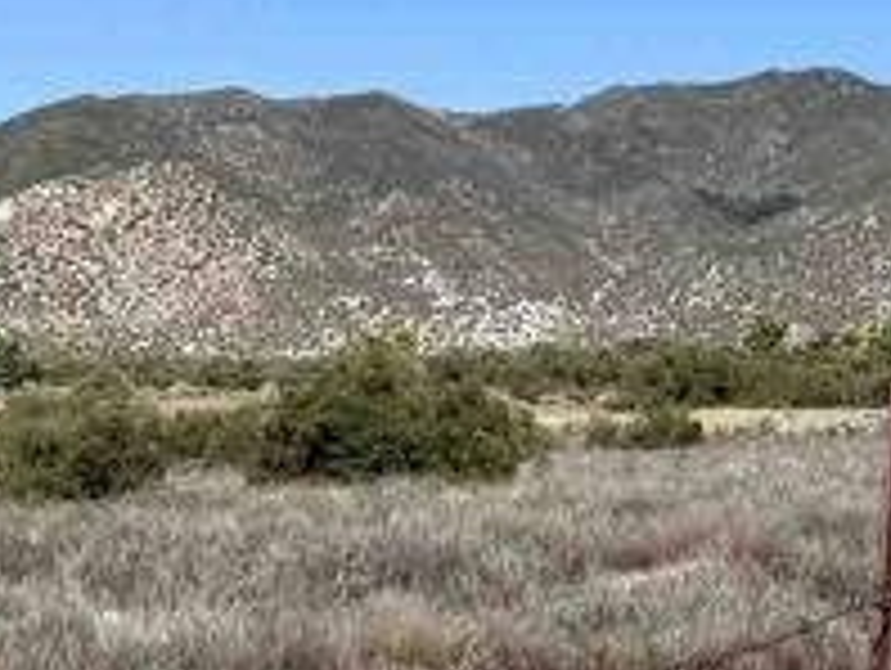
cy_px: 396
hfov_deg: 15.6
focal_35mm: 124
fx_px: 3196
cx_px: 873
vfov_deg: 12.0
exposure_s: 1/6173
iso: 80
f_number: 1.78
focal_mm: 6.76
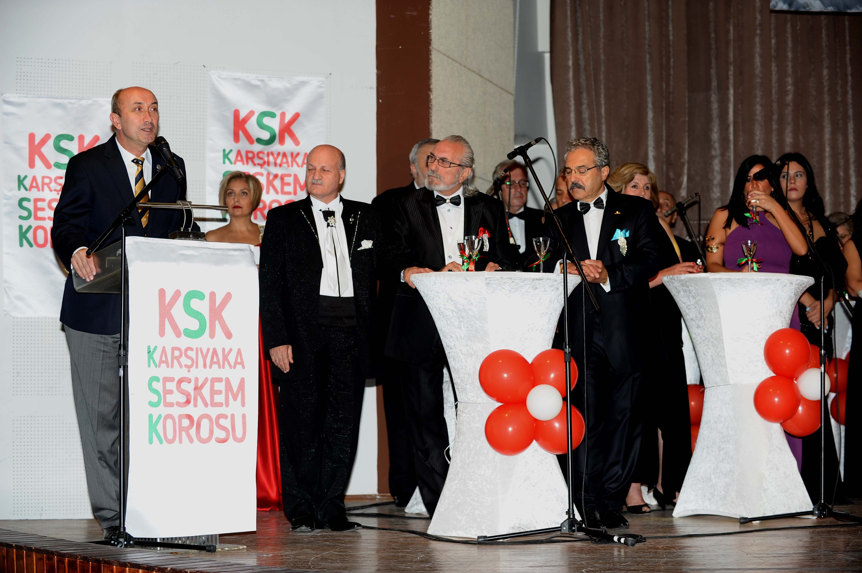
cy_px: 286
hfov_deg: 25.4
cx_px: 431
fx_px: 1914
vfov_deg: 17.0
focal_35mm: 80
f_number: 4
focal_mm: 80
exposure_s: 1/250
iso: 250
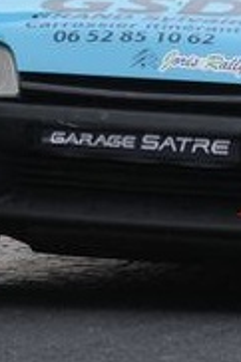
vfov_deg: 2.5
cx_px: 221
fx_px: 8201
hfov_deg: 1.7
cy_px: -100
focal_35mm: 815
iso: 400
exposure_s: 1/800
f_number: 16
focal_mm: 125
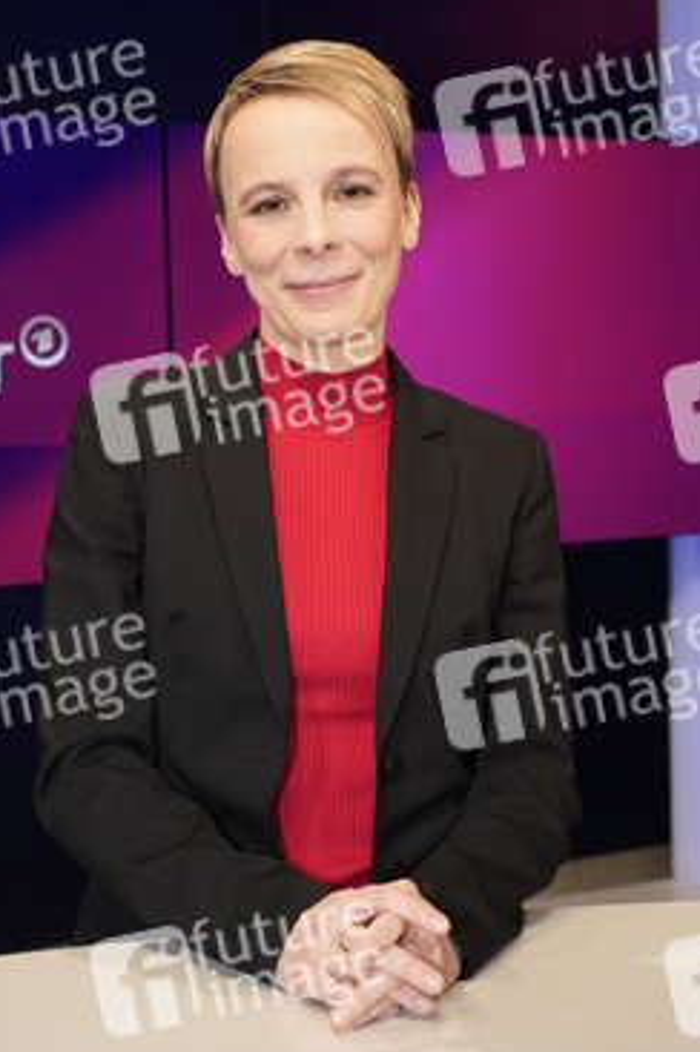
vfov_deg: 40.4
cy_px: 539
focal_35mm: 49
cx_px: 321
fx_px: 1432
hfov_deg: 27.5
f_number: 5.6
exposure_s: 1/125
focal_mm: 45
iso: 2000
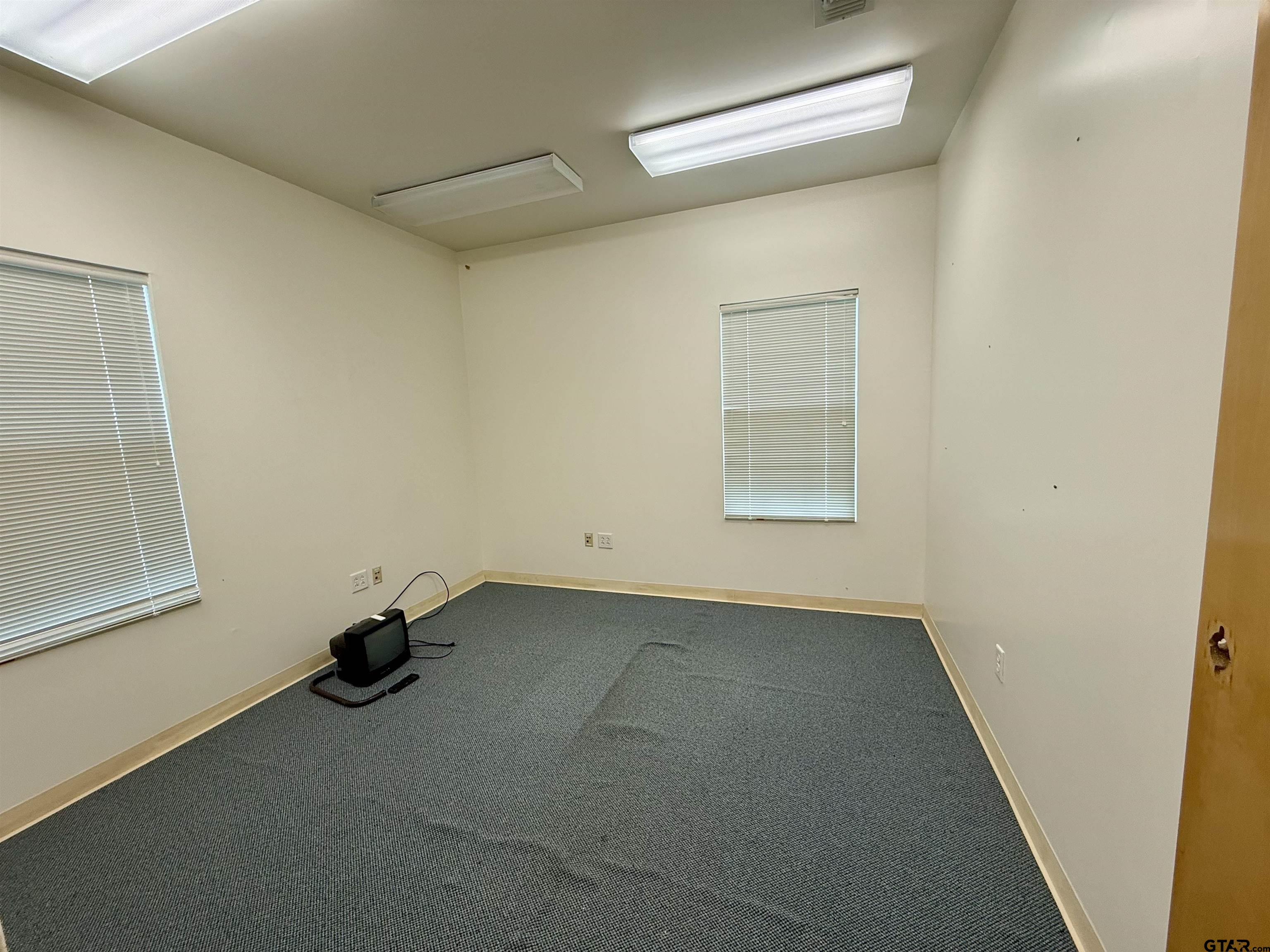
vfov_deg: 85.7
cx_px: 635
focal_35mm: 14
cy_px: 476
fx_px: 514
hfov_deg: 102.1
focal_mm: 2.22
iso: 100
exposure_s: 1/120
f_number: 2.2
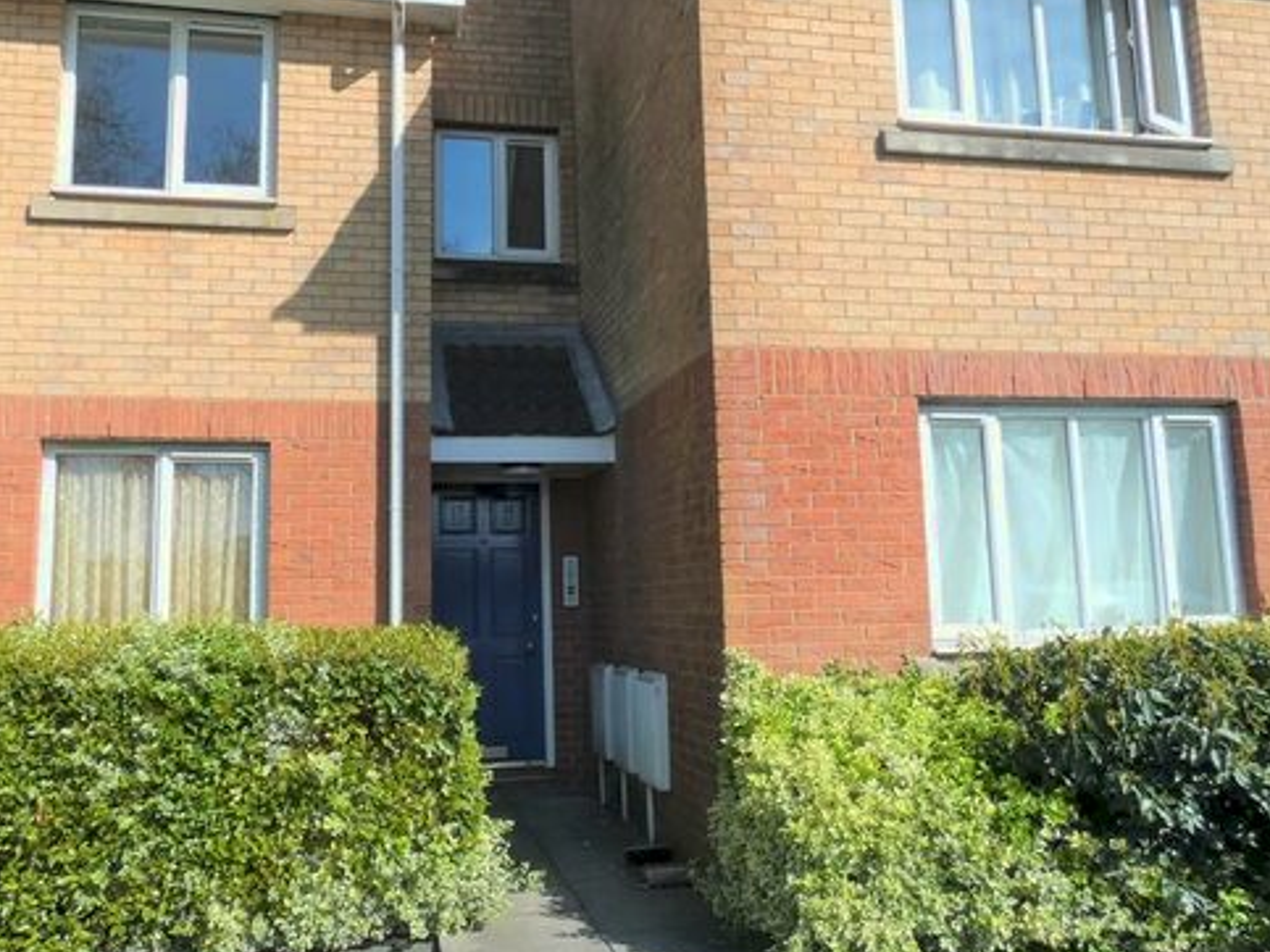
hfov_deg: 61.6
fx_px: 1064
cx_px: 576
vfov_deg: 48.2
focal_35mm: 29
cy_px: 454
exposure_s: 1/1000
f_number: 3.5
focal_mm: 3.6
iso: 80
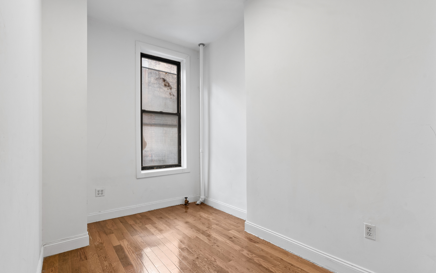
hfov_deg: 94.4
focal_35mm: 17
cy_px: 146
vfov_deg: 67.9
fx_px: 202
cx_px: 215
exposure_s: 1/2
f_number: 8
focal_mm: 16
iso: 160
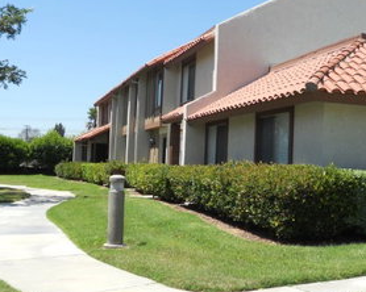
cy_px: 154
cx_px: 239
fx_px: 617
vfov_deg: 26.6
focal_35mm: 57
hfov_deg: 32.8
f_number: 9.8
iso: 80
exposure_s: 1/500
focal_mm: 6.9
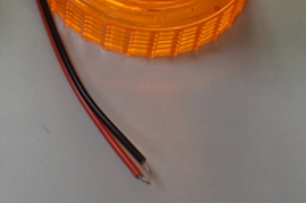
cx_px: 16
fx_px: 950
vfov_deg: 11.7
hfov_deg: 17.9
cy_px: -93
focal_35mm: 112
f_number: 4
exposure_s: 1/50
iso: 400
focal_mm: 24
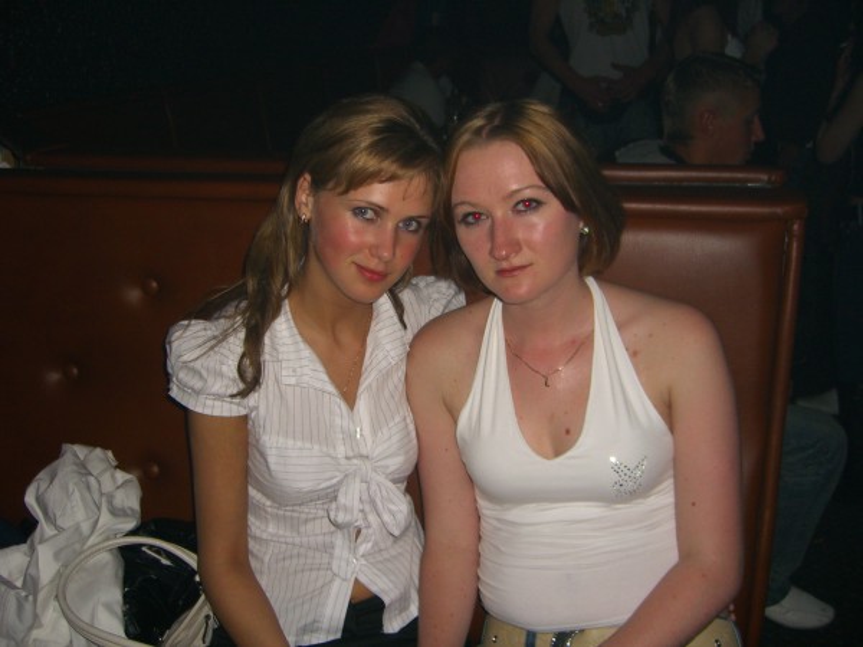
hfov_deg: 49.0
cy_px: 324
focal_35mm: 38
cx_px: 432
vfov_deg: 37.7
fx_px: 947
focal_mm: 7.9
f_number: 2.8
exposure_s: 1/60
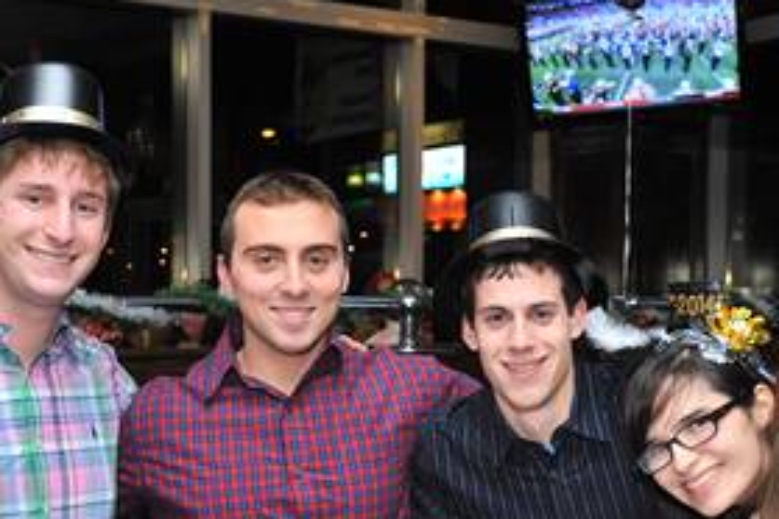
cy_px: 371
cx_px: 408
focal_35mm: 69
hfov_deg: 29.2
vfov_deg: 19.6
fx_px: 1493
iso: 1000
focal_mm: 35
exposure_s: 1/100
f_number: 5
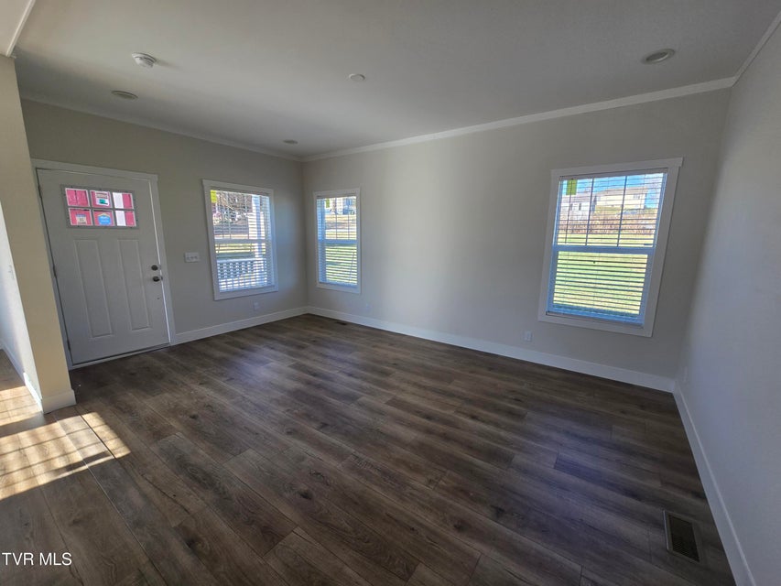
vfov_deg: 89.9
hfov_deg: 106.2
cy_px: 293
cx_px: 390
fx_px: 293
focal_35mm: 13
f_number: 2.2
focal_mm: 2.2
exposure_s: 1/121
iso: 50
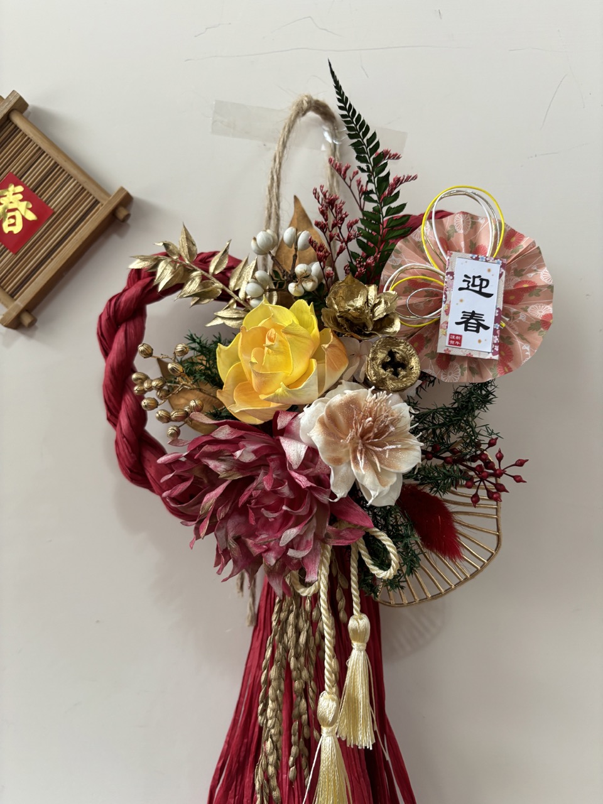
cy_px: 402
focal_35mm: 26
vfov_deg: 67.3
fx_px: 604
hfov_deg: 53.1
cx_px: 302
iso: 125
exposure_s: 1/60
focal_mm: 5.96
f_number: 1.6
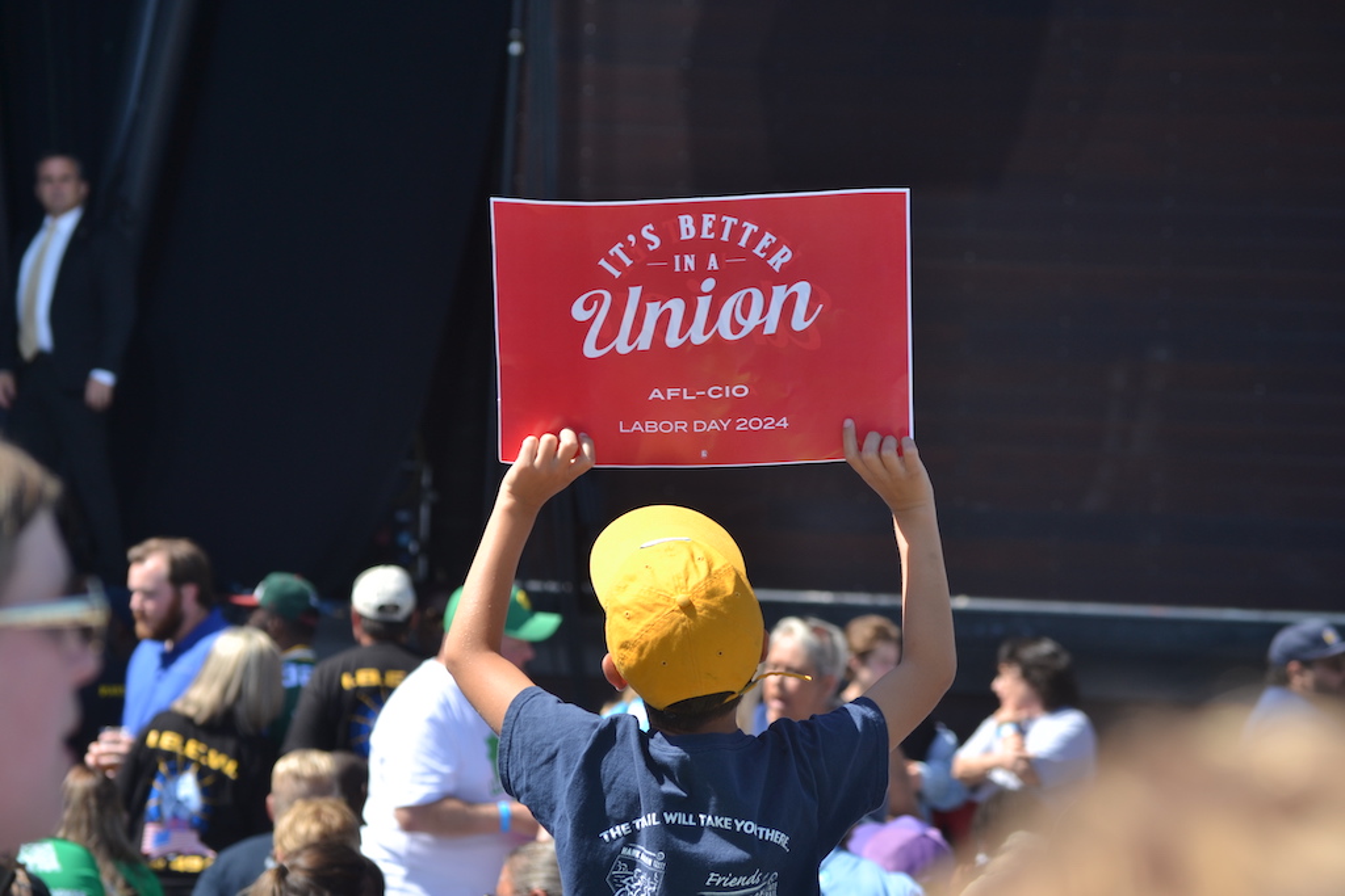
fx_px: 6501
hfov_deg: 11.8
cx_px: 672
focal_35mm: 174
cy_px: 448
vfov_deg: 7.9
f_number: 7.1
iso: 100
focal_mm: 116
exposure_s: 1/200
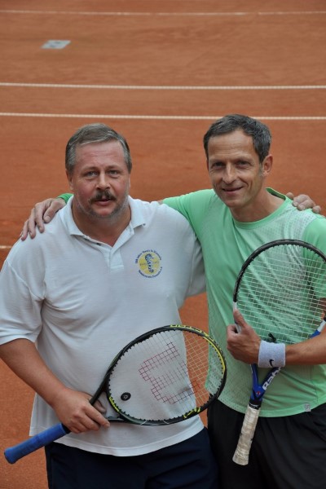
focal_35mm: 138
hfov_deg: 9.9
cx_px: 163
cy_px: 244
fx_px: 1874
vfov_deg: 14.9
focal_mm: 92
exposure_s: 1/320
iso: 200
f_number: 9
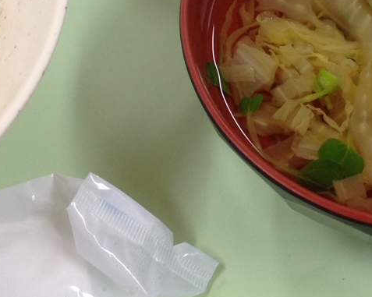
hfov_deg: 16.4
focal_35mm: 117
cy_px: -106
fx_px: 1287
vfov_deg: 12.7
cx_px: 225
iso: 64
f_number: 2.4
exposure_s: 1/40
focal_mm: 4.28
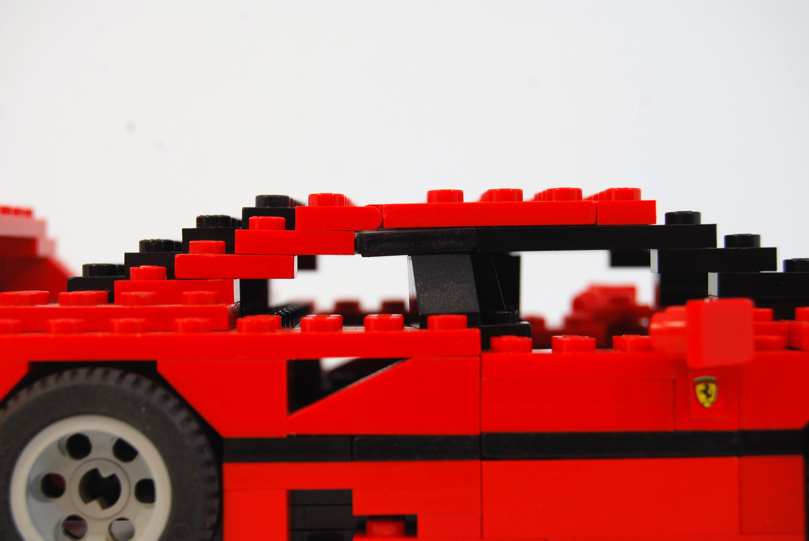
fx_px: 1856
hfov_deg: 24.6
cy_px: 270
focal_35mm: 82
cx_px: 404
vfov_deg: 16.6
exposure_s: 1/60
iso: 180
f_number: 8
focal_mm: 55
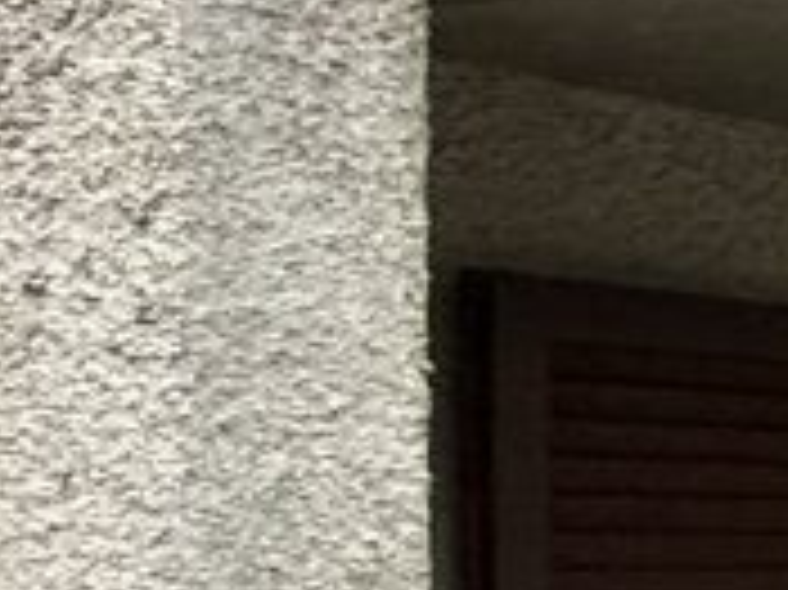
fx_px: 2548
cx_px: 2841
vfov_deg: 13.2
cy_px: 459
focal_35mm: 112
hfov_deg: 9.3
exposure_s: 1/1368
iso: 50
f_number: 2.2
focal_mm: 2.22
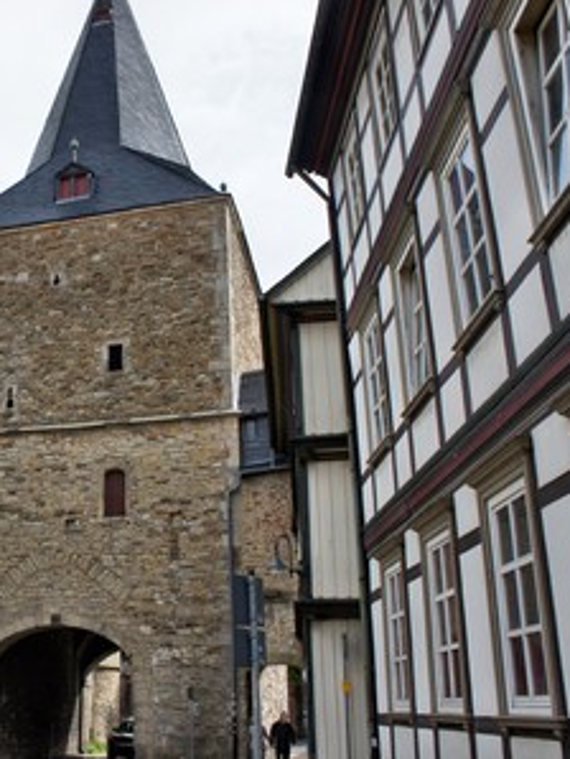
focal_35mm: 40
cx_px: 53
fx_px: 877
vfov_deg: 46.8
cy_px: 380
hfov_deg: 34.0
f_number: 7.1
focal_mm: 18
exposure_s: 1/400
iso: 200
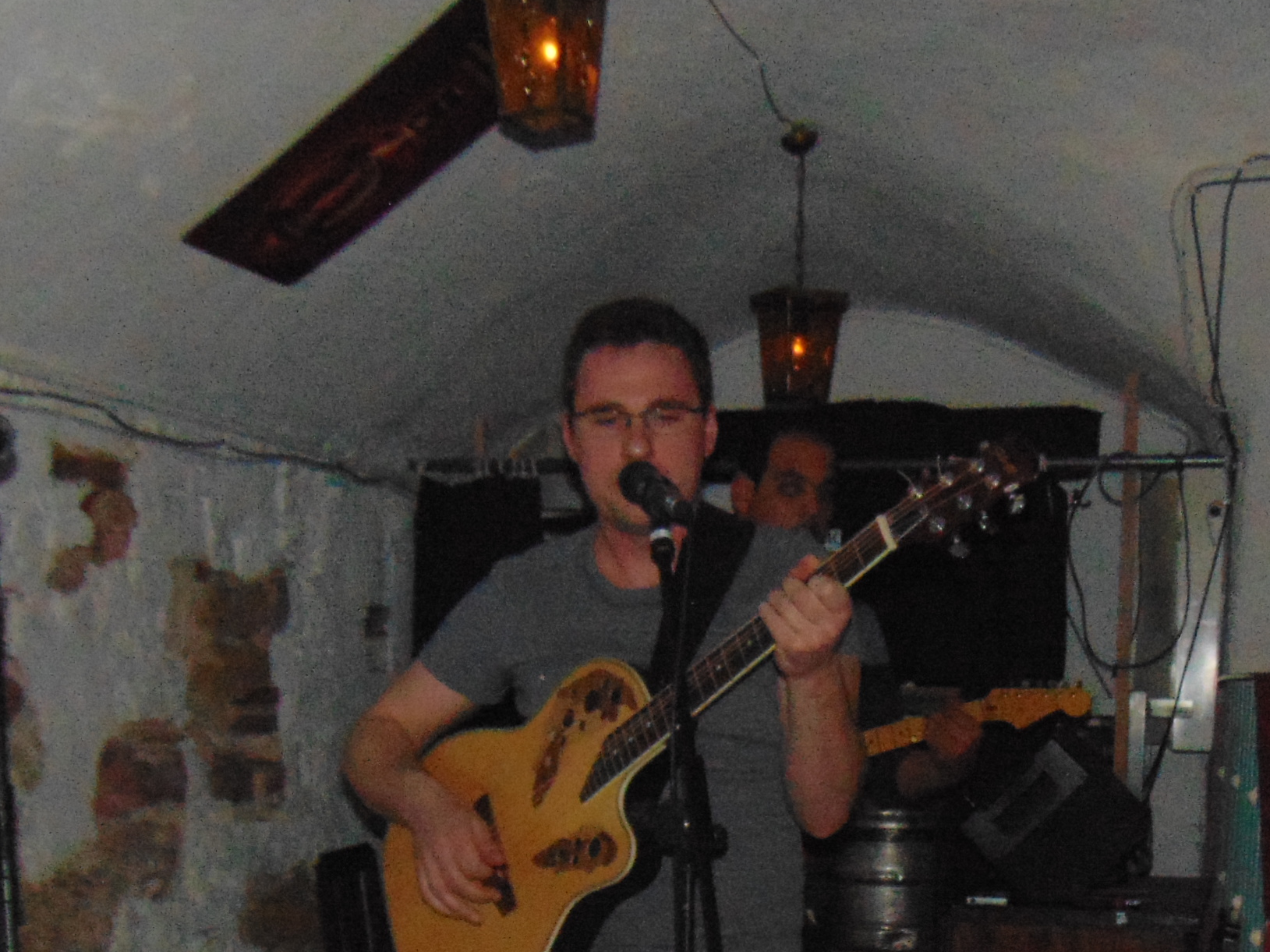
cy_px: 978
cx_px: 717
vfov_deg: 24.7
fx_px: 2054
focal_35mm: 56
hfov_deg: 34.3
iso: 400
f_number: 3
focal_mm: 4.5
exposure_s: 1/1250
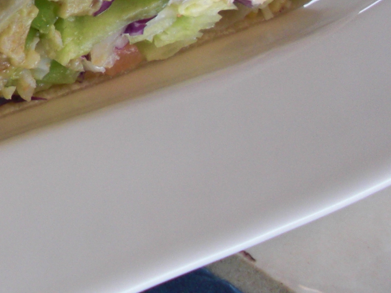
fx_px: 1299
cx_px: -197
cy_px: -100
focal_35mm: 115
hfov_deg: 15.7
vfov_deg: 12.4
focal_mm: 6.3
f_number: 2.8
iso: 100
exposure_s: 1/100
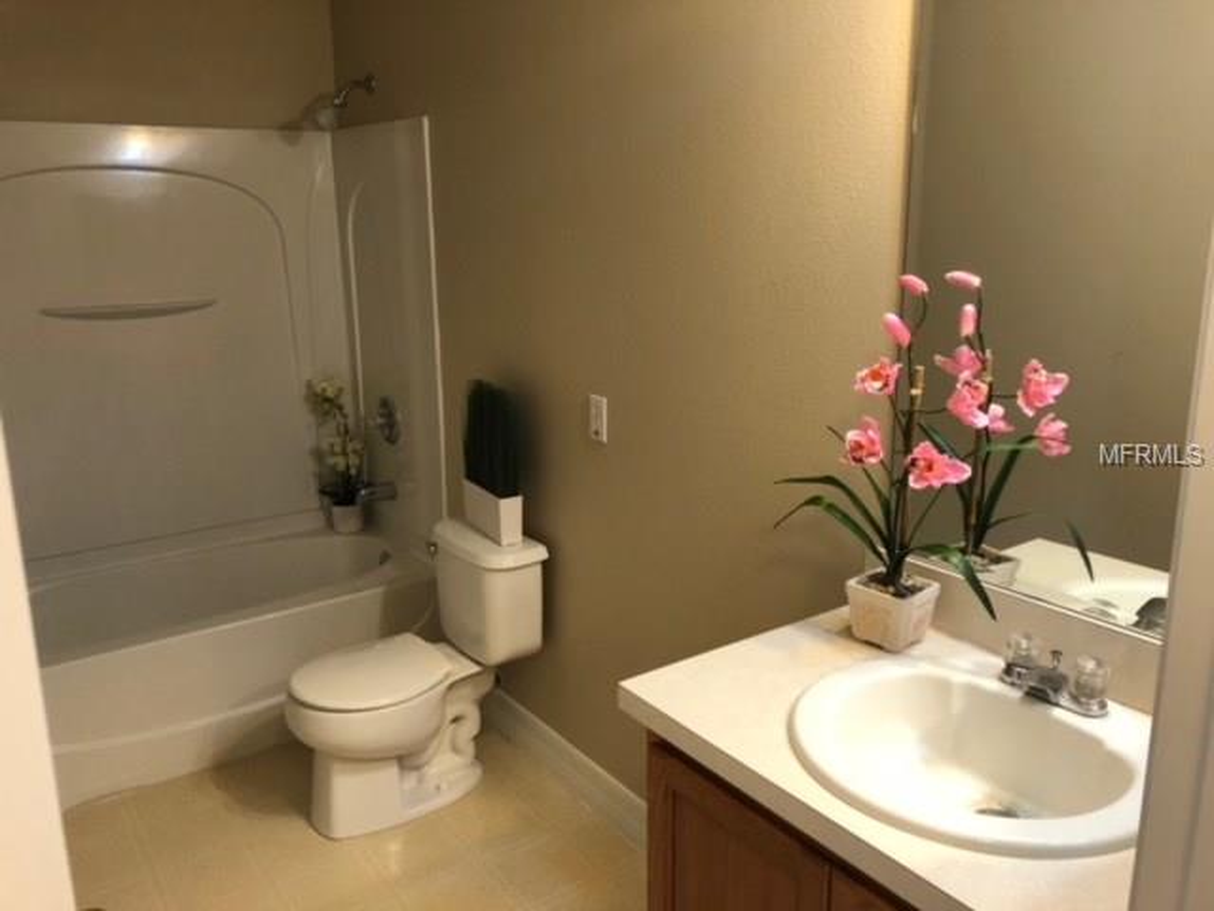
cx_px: 607
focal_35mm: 28
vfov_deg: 49.7
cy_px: 456
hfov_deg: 63.4
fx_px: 982
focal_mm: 3.99
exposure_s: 1/15
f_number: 1.8
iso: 50
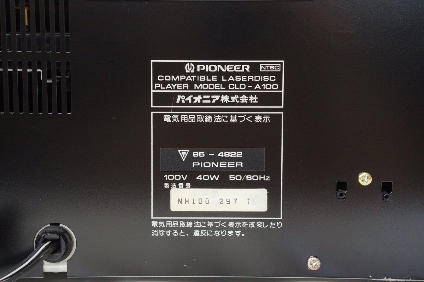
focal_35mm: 75
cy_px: 141
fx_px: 883
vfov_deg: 18.2
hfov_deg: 27.0
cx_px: 212
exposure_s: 1/50
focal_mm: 50
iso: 1600
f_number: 6.3
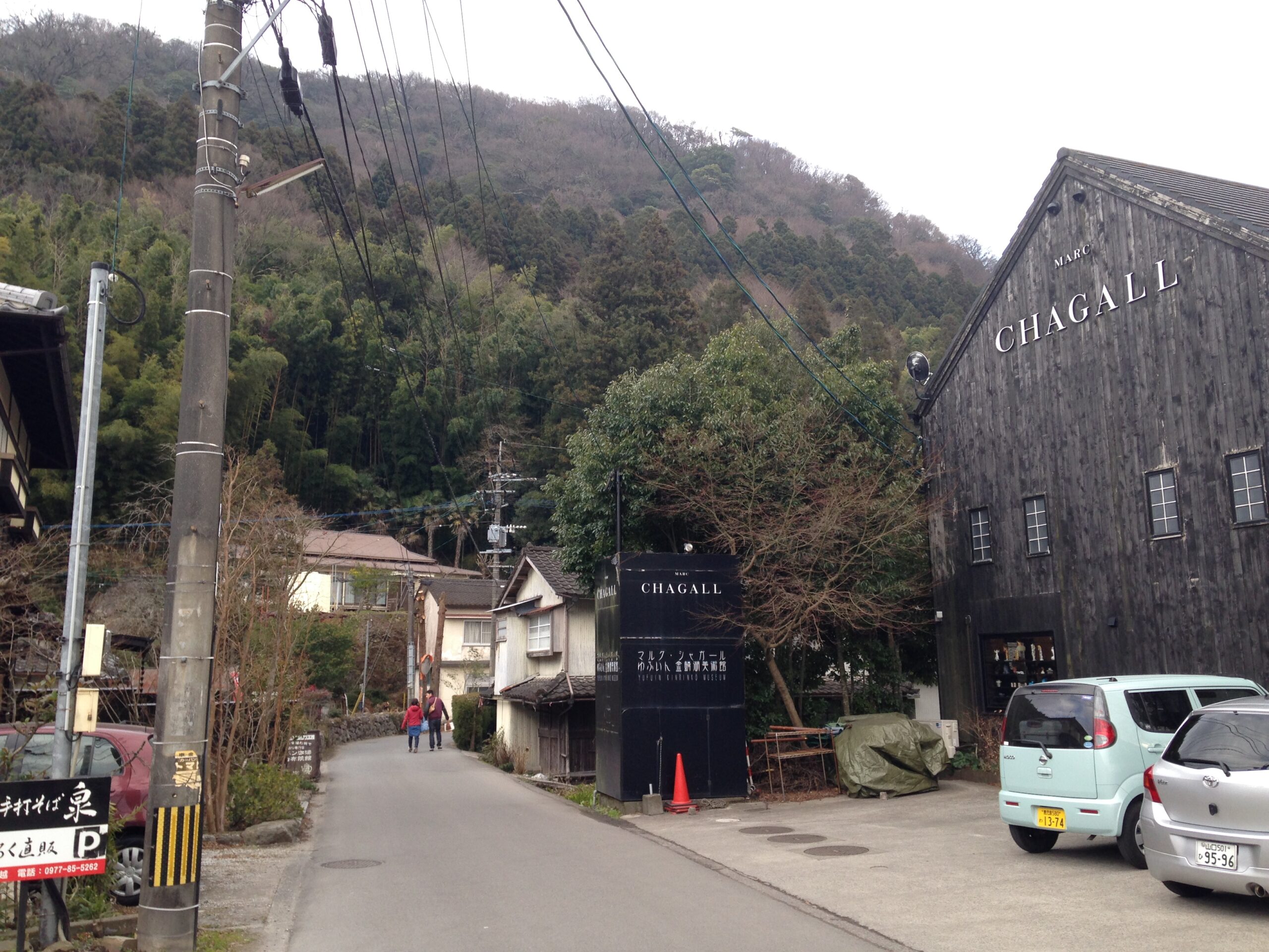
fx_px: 1210
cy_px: 476
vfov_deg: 42.9
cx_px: 634
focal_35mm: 33
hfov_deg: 55.4
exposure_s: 1/120
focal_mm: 4.12
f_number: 2.4
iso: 50
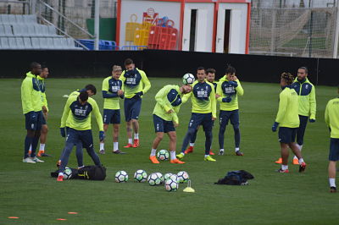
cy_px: 112
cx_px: 170
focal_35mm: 450
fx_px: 4234
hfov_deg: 4.6
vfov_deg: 3.0
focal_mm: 300
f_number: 5.6
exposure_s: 1/500
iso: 400
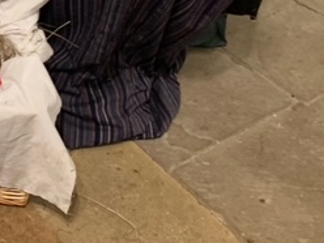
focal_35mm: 67
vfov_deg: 20.4
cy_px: -55
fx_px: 627
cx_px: -67
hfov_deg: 25.9
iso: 400
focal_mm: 4.25
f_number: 1.8
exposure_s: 1/43
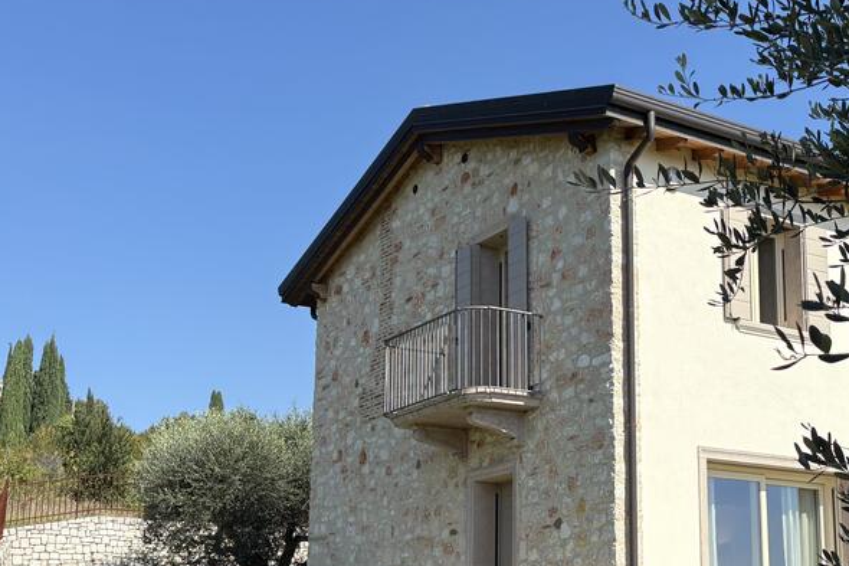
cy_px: 397
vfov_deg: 24.4
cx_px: 643
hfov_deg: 35.4
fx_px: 1297
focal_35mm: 55
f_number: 1.6
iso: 50
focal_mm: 5.96
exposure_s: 1/2985
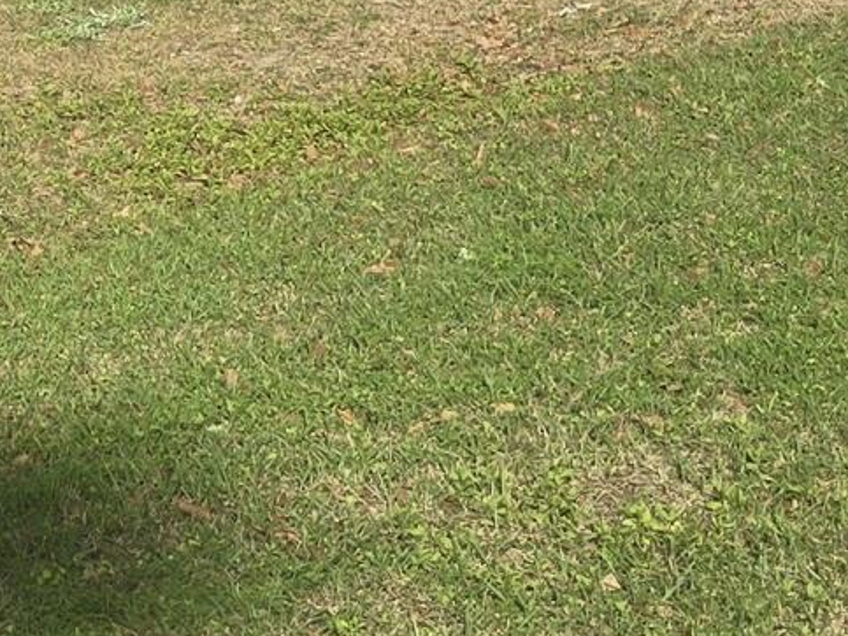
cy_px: -264
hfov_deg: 13.6
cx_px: -19
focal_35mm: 143
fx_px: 3502
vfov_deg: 10.1
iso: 12
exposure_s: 1/836
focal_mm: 6.3
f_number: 1.7
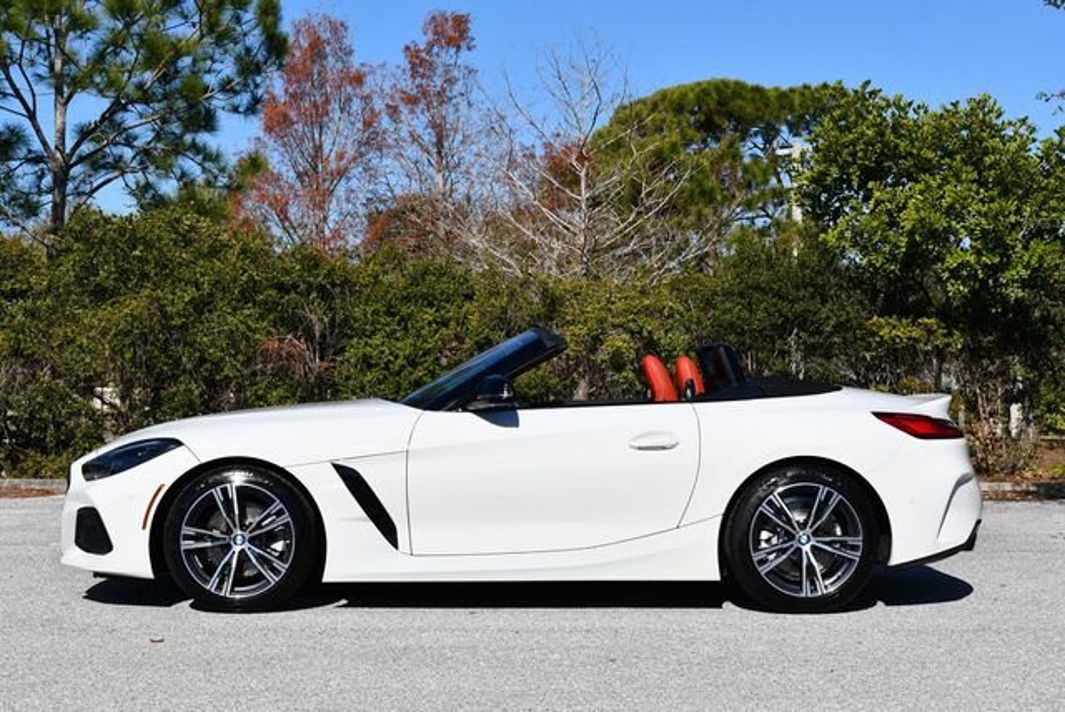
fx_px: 1895
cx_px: 532
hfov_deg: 31.4
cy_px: 356
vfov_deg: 21.3
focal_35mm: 64
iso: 100
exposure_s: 1/320
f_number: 9
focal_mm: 32
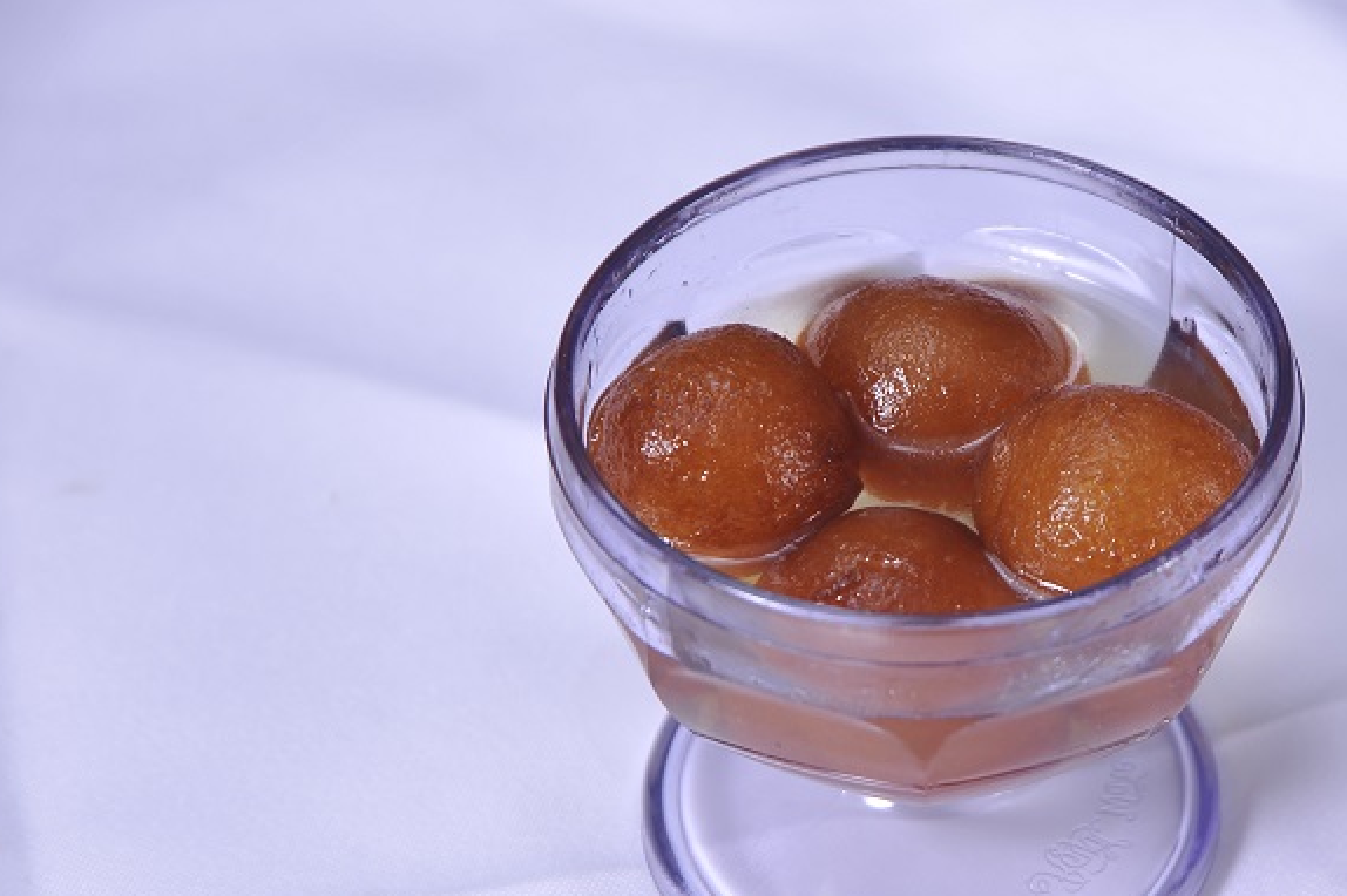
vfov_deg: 7.7
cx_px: 964
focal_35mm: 178
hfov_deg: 11.5
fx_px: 6656
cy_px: 581
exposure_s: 1/125
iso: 200
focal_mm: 120
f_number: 8
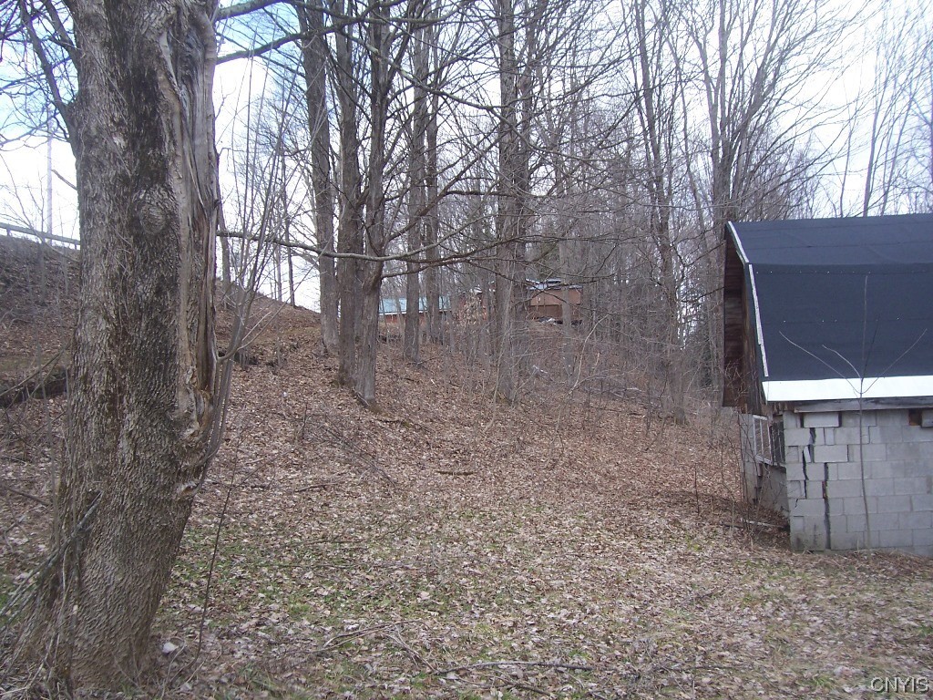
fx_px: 916
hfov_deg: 54.0
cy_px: 350
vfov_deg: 41.8
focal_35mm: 34
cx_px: 466
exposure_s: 1/350
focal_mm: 5.6
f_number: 2.7
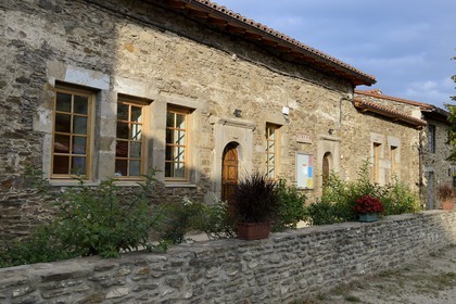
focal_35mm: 34
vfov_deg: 38.9
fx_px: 431
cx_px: 228
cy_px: 152
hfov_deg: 55.8
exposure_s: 1/160
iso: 200
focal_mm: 34
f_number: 13
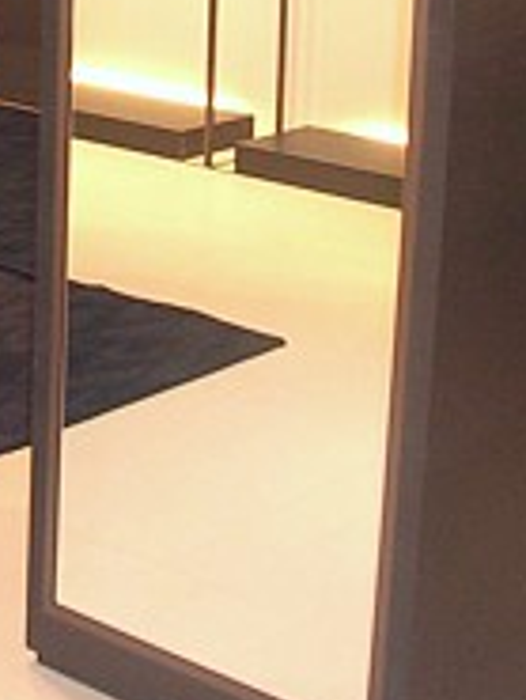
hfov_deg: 14.9
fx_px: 1963
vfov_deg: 19.6
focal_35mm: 97
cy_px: 0
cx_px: -57
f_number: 2.6
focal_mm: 5.8
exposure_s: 1/50
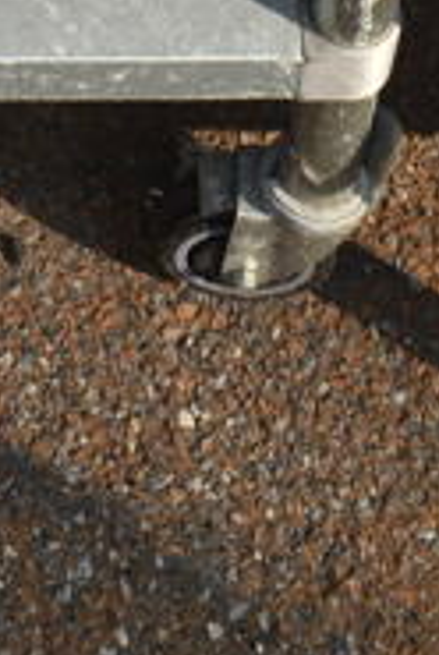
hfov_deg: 10.2
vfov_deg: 13.5
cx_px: -89
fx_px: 2424
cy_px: -604
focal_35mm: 133
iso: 100
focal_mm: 18
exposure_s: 1/125
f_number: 8
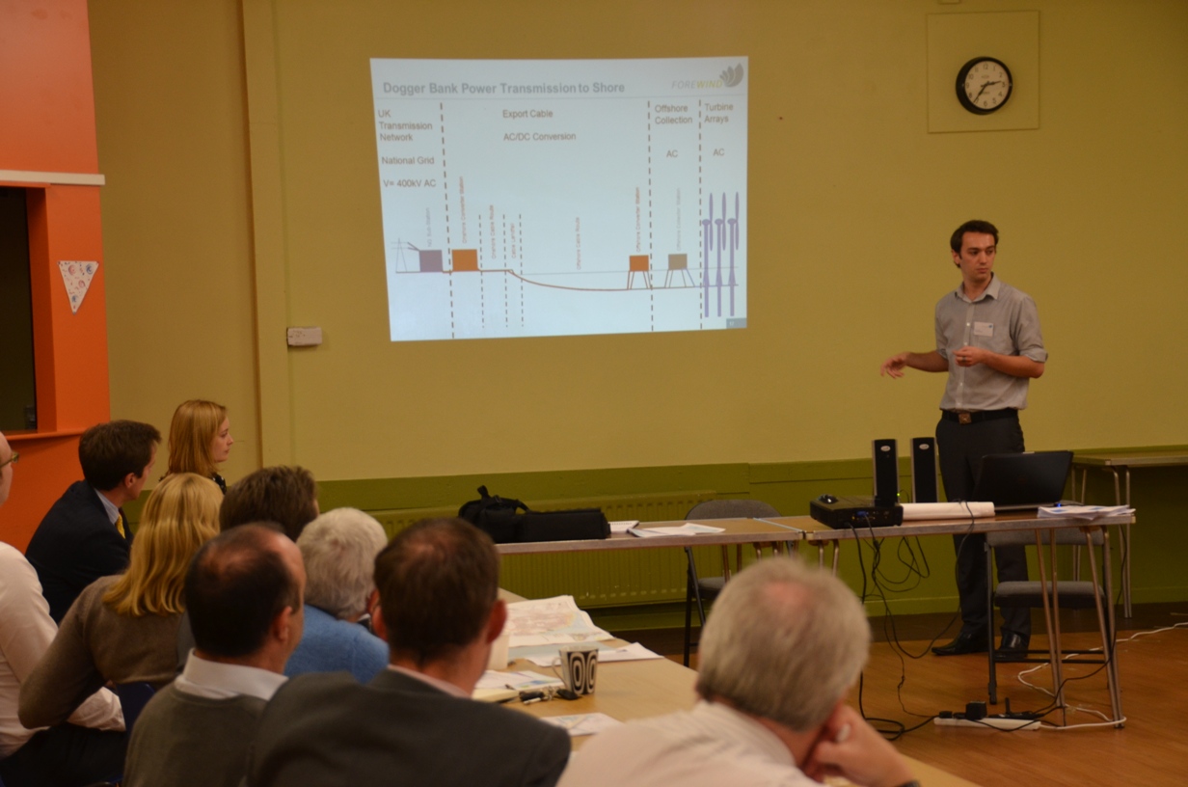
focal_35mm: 82
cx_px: 594
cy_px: 394
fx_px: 2717
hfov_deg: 24.7
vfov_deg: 16.5
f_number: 5
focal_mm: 55
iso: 640
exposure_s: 1/60
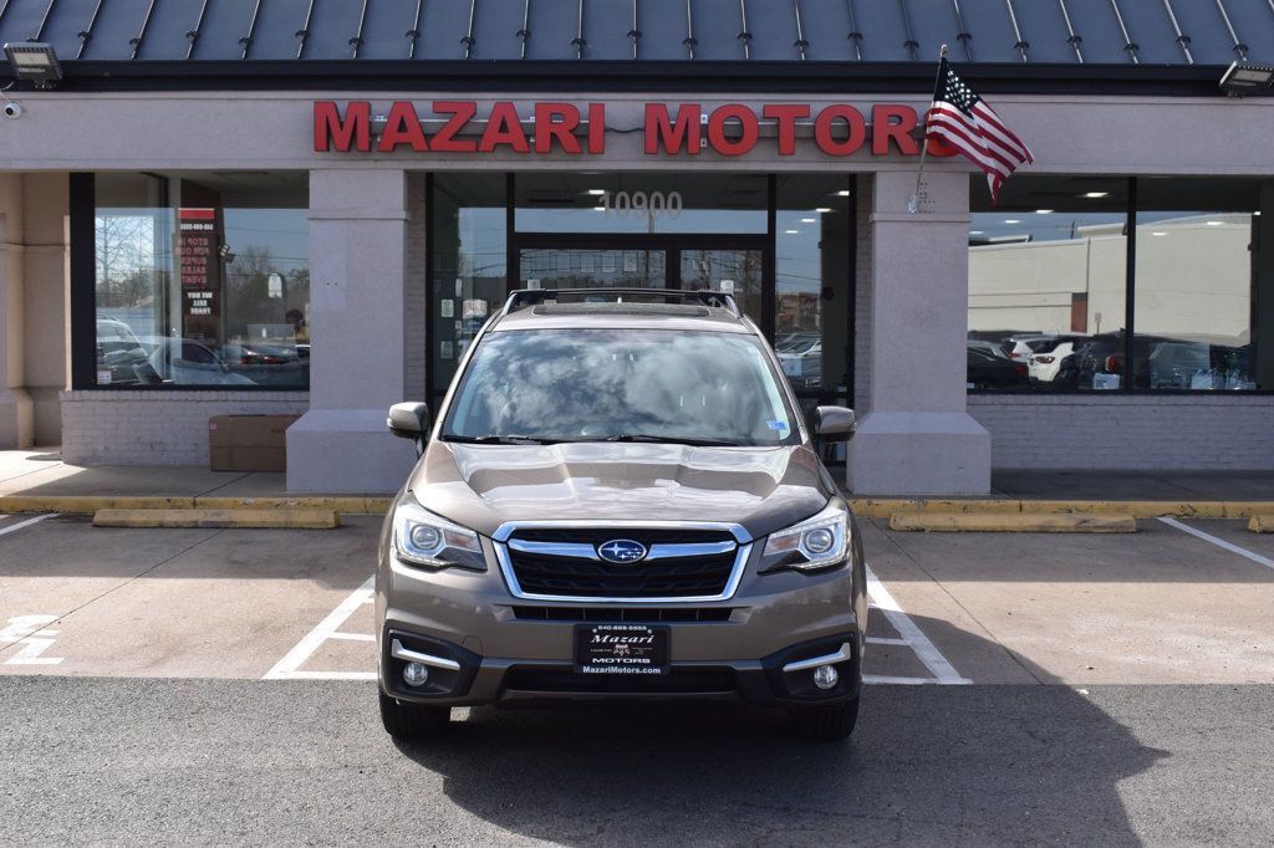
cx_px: 637
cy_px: 424
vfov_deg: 30.8
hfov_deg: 45.0
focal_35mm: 44
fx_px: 1539
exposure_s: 1/400
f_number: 11
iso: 400
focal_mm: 29
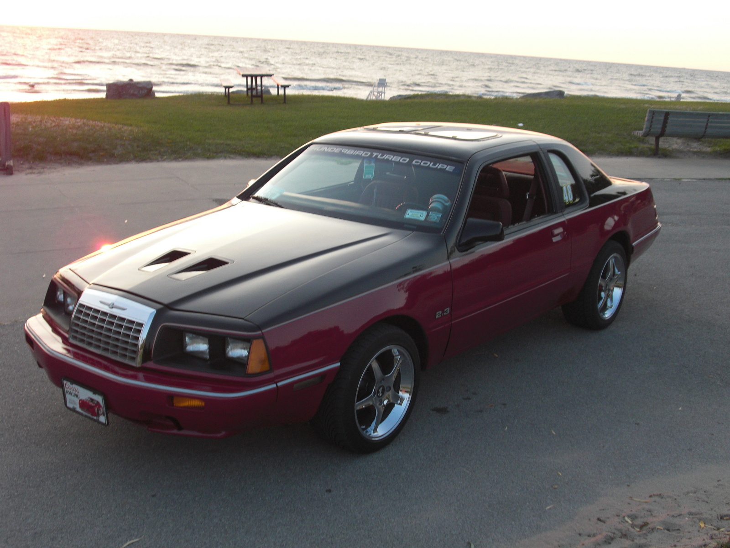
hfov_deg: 43.9
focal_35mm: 43
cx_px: 365
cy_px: 274
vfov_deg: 33.6
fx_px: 907
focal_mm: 7.6
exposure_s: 1/60
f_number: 3.1
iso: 100
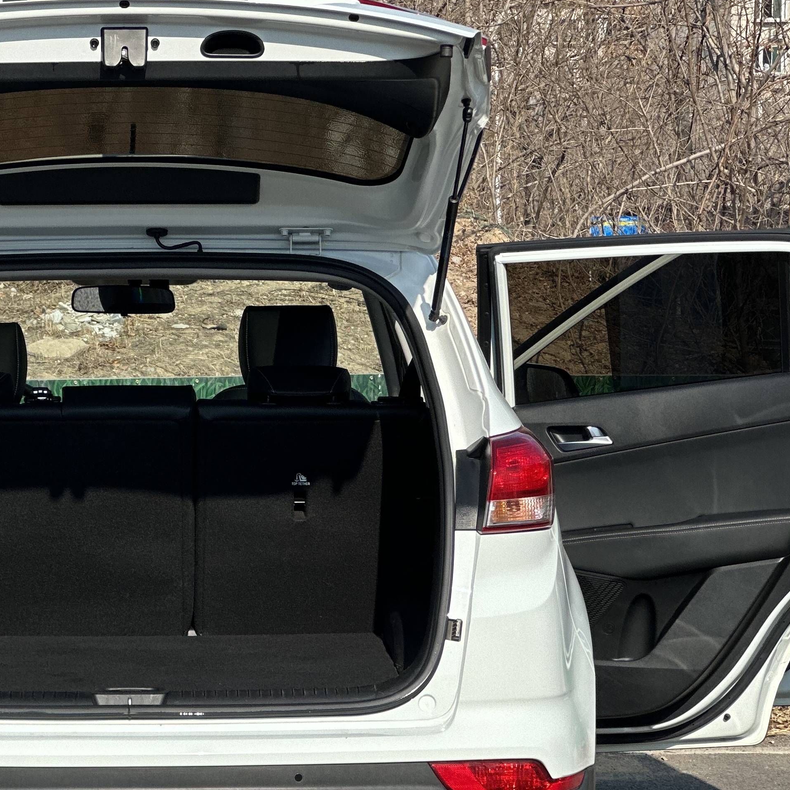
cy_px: 449
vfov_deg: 12.1
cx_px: 138
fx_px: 3718
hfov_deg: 12.1
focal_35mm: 144
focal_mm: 9
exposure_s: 1/558
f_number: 2.8
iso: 32
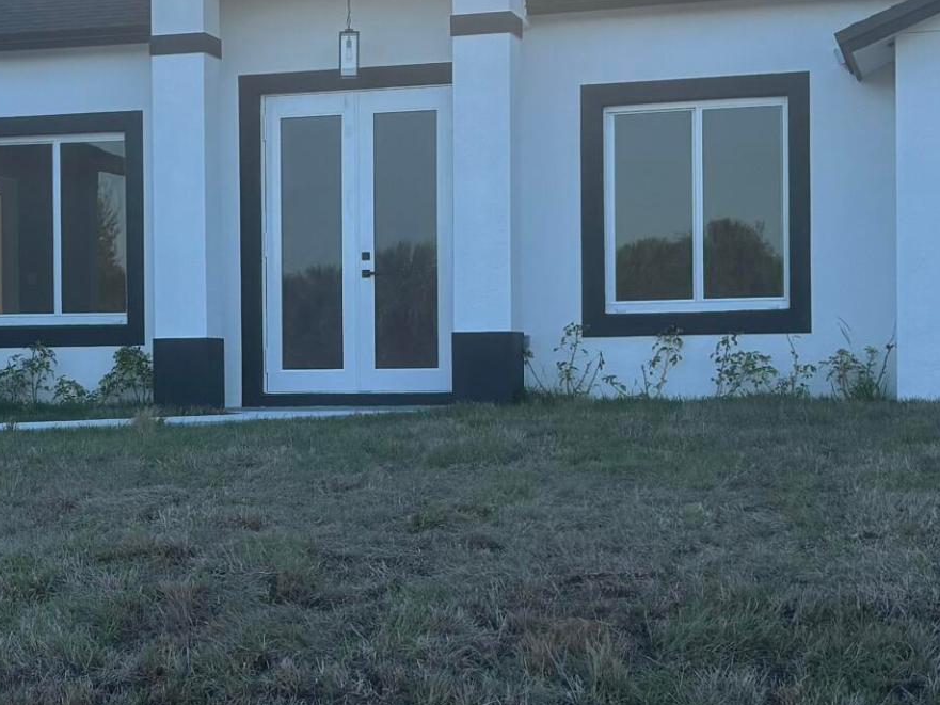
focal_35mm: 85
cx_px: 140
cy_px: 395
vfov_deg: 17.4
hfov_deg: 22.6
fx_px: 2308
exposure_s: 1/2710
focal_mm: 5.96
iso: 50
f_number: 1.6
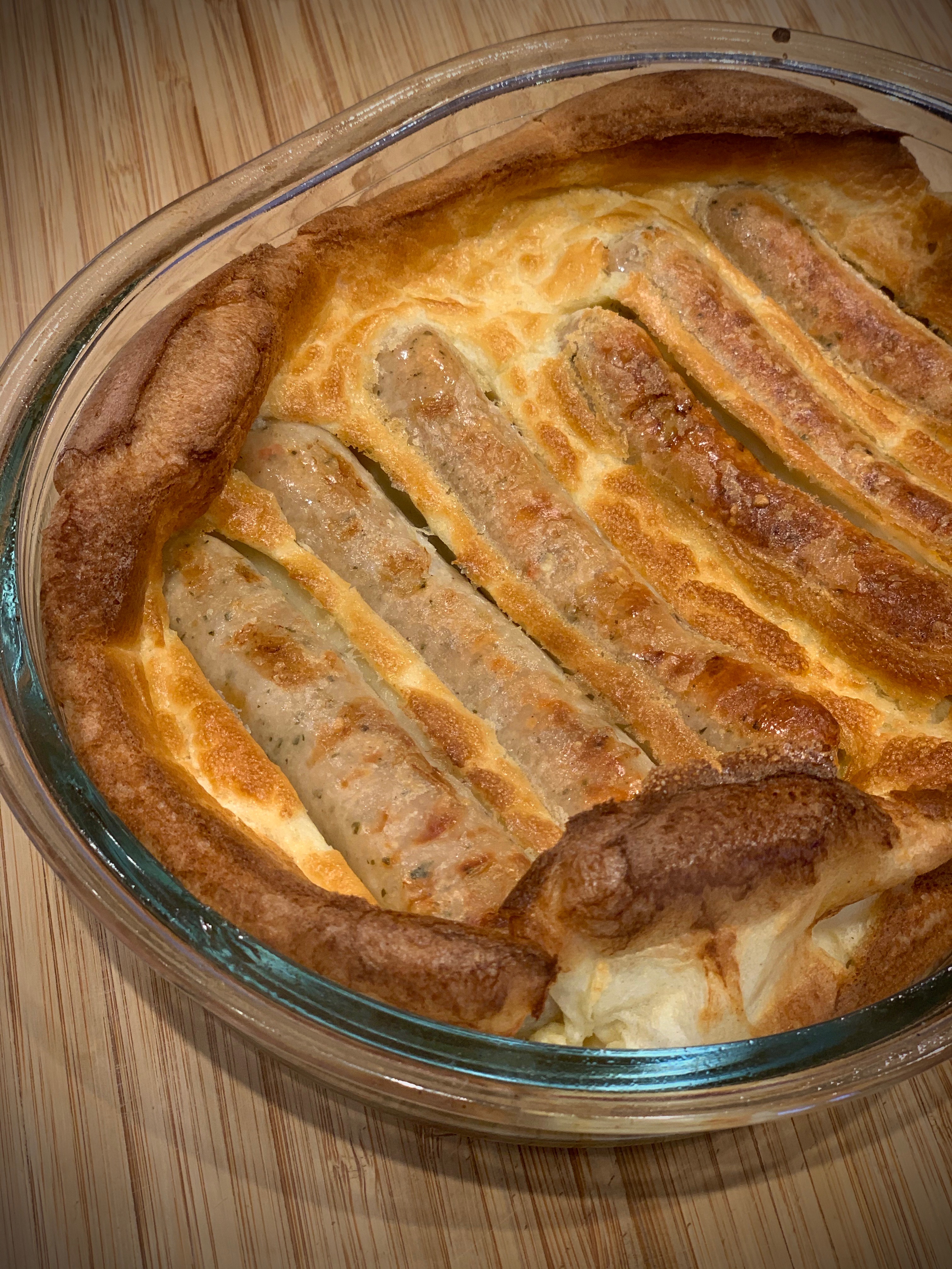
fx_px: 1907
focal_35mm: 52
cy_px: 634
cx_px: 476
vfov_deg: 36.8
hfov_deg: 28.0
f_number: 2.4
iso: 64
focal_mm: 6
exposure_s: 1/50
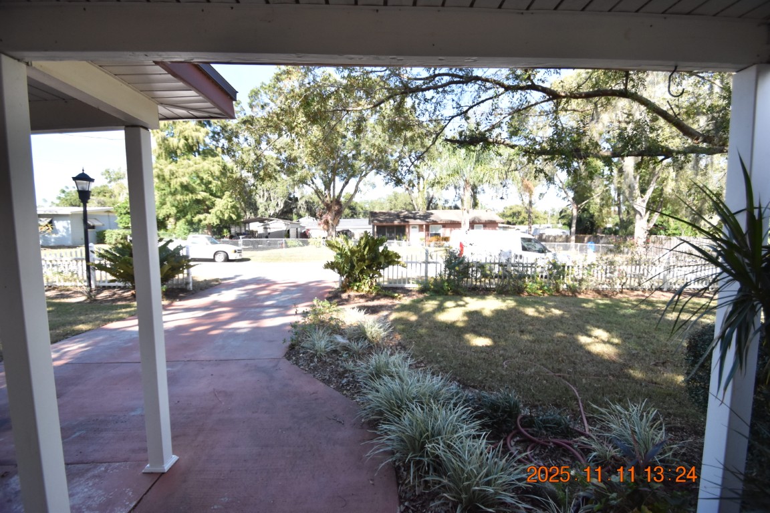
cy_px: 256
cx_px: 385
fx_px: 321
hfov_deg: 100.4
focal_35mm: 15
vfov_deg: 77.3
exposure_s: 1/1500
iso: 800
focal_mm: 10
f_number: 3.5
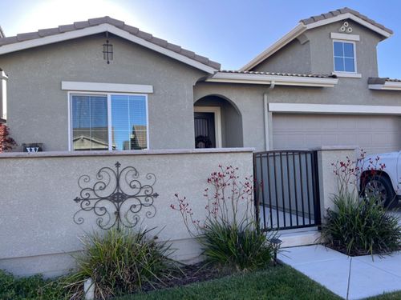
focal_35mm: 26
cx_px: 200
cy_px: 150
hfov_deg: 67.3
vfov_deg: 53.1
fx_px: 301
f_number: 1.5
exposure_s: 1/718
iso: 50
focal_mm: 5.7
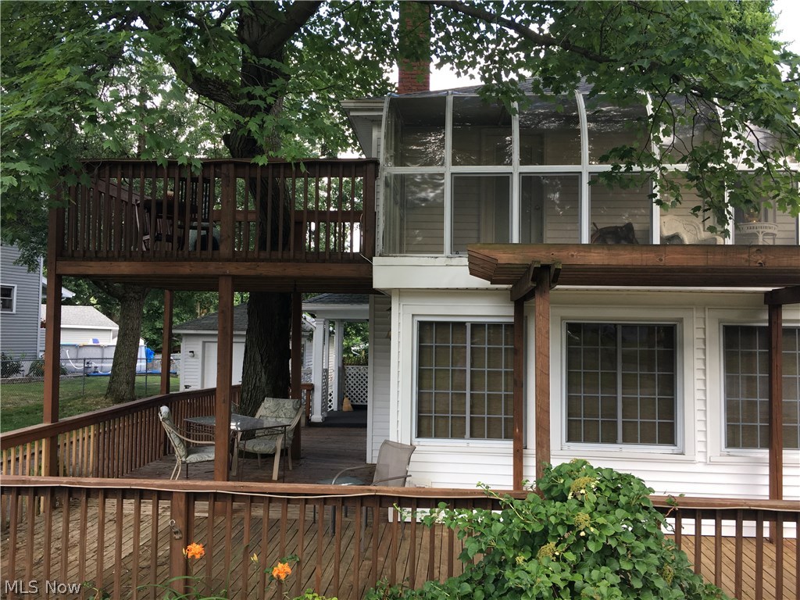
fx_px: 670
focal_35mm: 29
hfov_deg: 61.7
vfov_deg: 48.2
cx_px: 400
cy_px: 300
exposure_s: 1/120
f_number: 2.2
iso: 32
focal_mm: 4.15
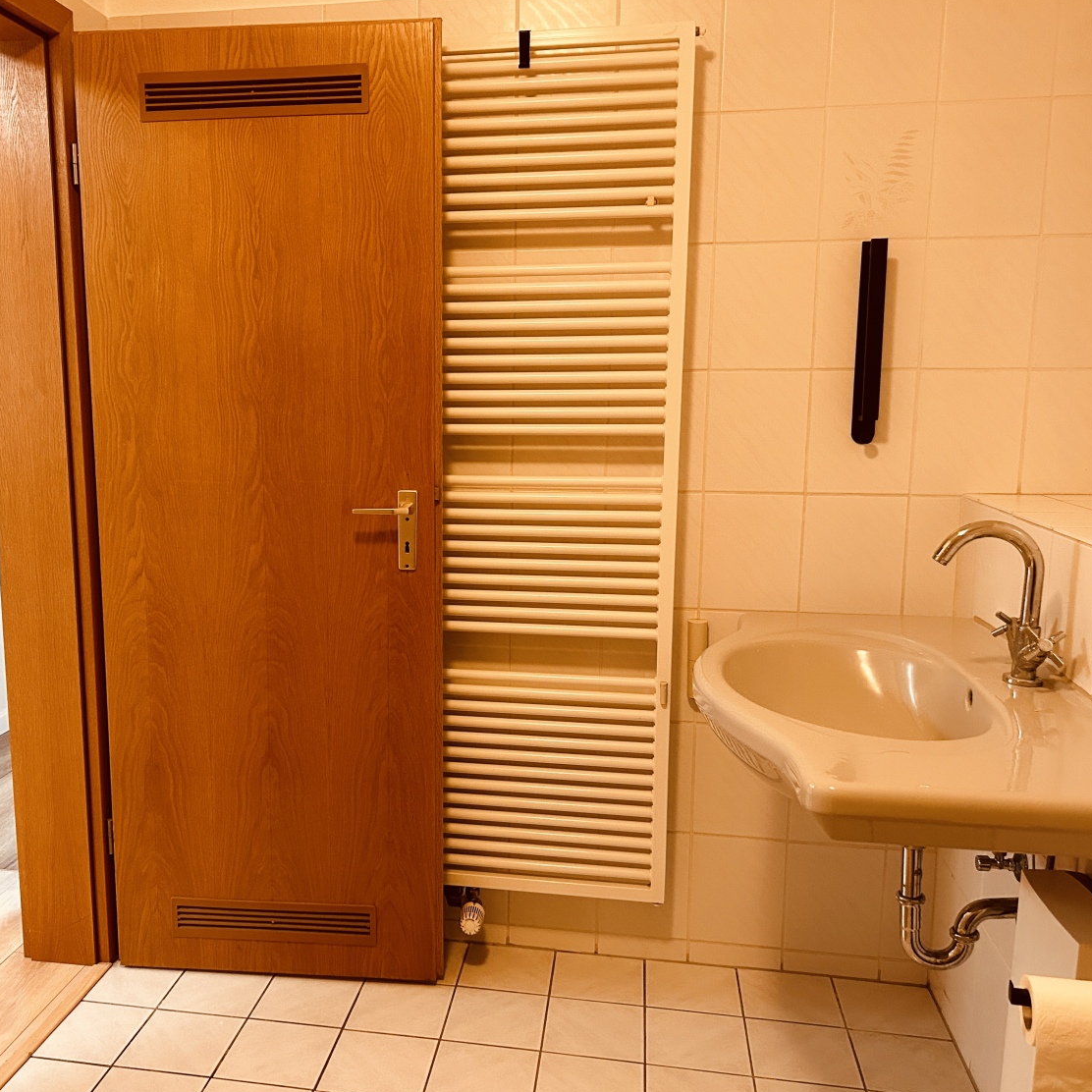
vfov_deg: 52.5
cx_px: 420
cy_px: 548
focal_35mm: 31
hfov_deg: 52.1
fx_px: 1106
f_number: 1.5
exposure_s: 1/50
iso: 320
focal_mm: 5.7
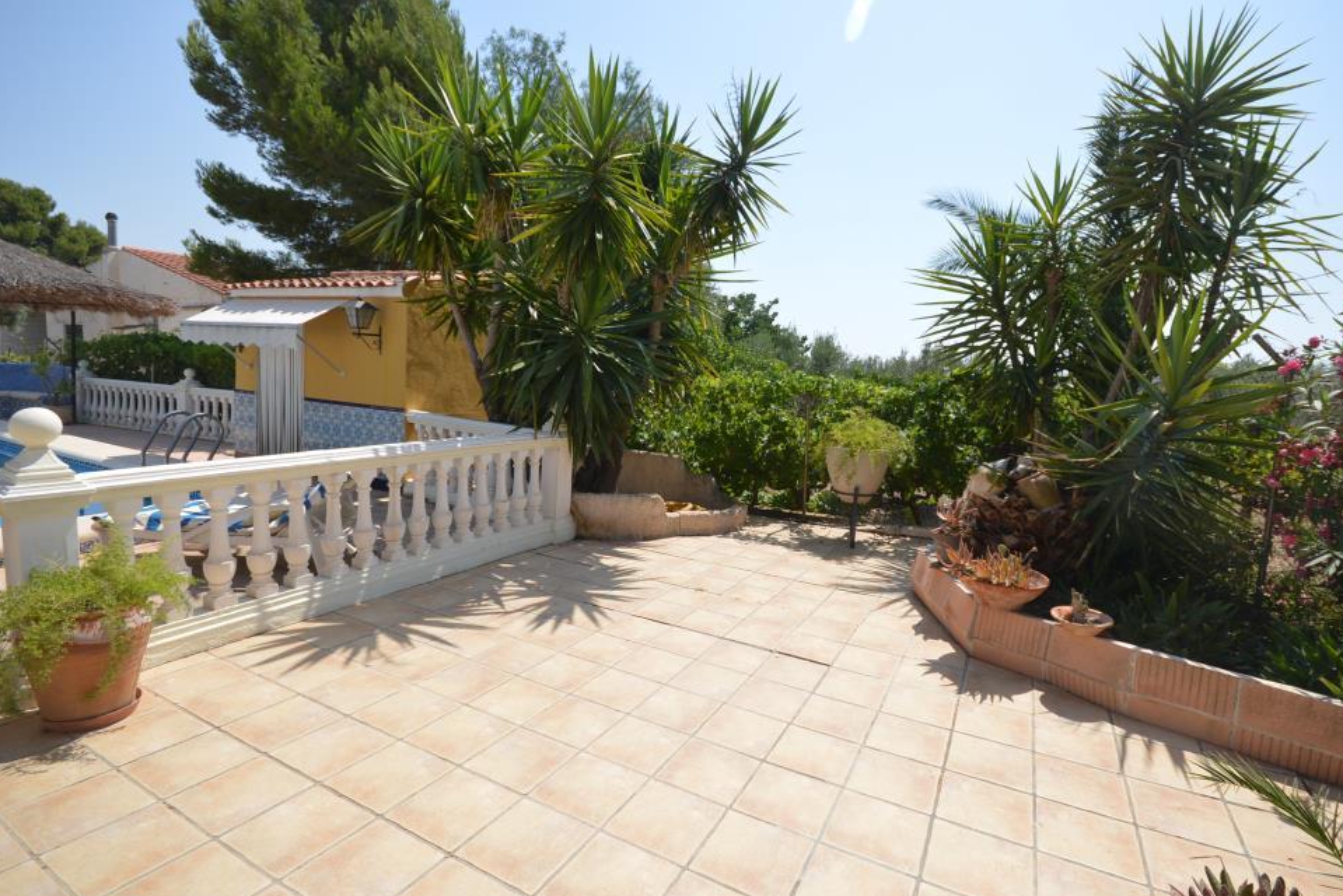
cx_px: 713
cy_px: 430
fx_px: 597
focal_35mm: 16
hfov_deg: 96.6
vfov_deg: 73.8
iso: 100
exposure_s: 1/250
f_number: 8
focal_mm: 10
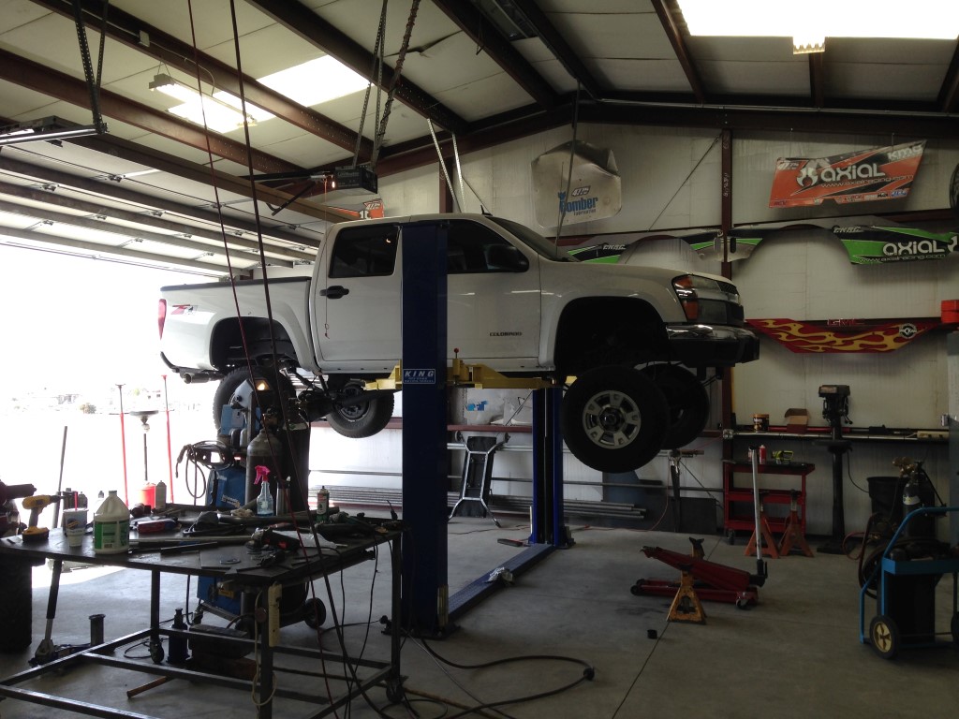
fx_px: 914
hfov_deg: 55.4
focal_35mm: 33
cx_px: 480
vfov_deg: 42.9
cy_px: 360
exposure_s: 1/184
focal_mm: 4.12
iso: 50
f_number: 2.4
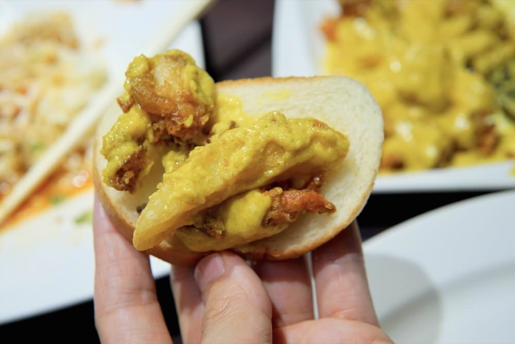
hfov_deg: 43.6
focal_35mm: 45
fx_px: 644
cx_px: 258
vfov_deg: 29.9
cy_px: 172
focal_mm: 30
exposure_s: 1/60
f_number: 4
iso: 100
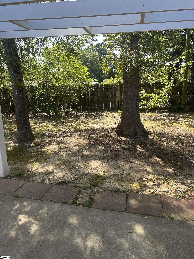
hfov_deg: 53.1
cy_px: 130
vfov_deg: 67.3
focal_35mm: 26
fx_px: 194
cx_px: 97
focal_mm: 5.7
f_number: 1.5
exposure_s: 1/700
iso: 50
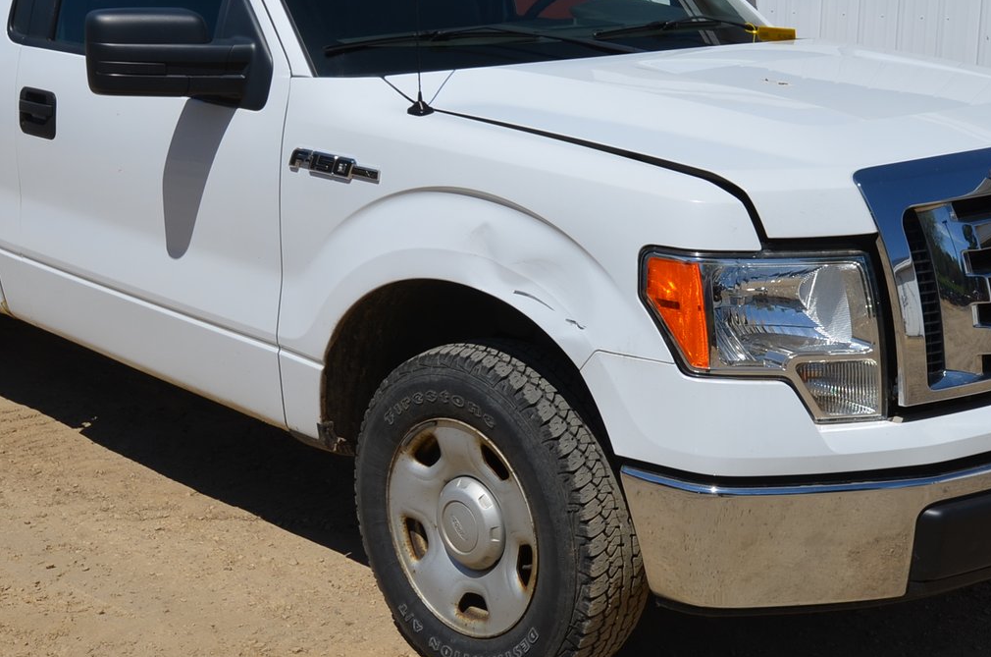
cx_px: 479
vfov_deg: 24.0
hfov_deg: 35.7
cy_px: 265
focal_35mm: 56
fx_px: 1538
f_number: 10
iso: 100
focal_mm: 22
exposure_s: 1/400
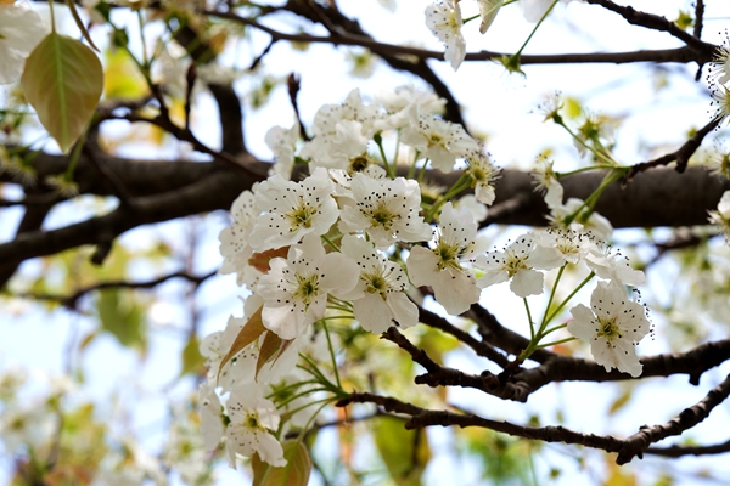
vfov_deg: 19.5
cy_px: 243
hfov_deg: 28.8
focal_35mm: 70
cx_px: 365
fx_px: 1419
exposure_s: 1/320
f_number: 5.6
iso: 100
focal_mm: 70
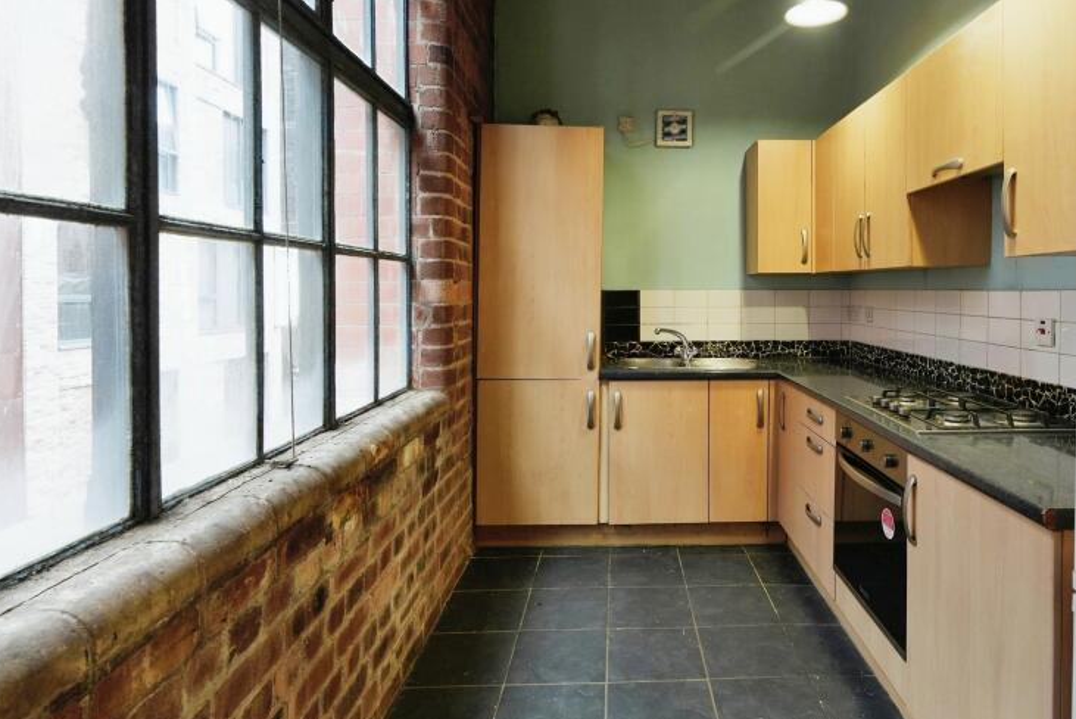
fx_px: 659
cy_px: 337
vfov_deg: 57.1
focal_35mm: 22
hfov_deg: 77.4
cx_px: 652
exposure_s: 1/20
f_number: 4
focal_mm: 10.5
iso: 400
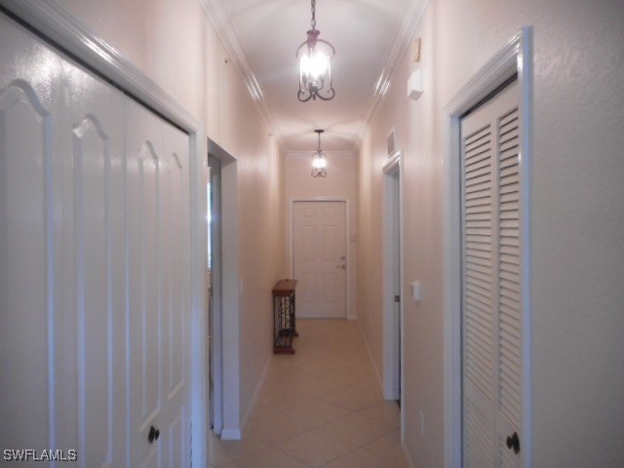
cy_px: 234
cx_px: 312
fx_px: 451
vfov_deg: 54.9
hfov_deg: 69.4
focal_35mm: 25
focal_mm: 4.5
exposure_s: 1/25
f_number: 3.7
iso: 400
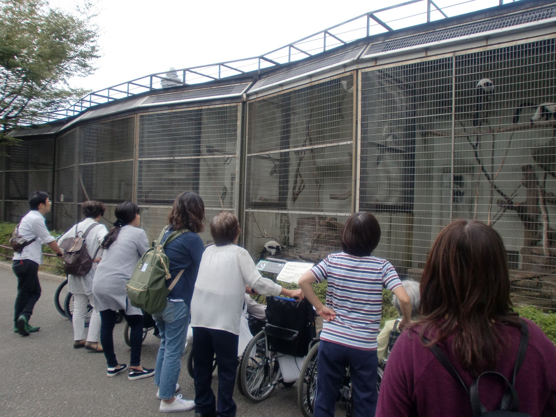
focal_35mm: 28
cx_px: 278
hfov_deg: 63.4
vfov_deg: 49.7
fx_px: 450
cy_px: 208
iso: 64
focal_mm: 4.65
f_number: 2.6
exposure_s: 1/250
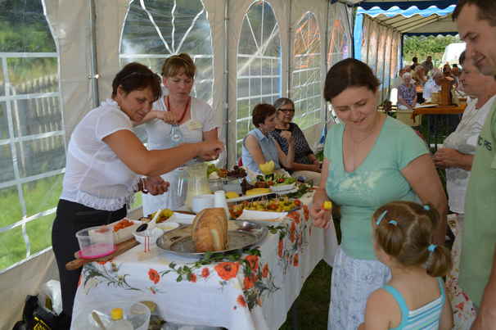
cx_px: 248
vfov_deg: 36.8
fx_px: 496
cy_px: 165
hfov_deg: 53.2
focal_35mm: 36
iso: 100
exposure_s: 1/160
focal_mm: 24
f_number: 6.3
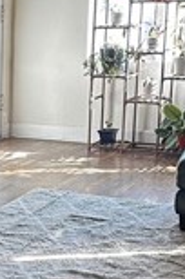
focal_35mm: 104
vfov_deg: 19.5
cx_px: -69
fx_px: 805
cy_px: 212
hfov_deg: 12.6
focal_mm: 6.86
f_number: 1.78
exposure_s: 1/79
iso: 250
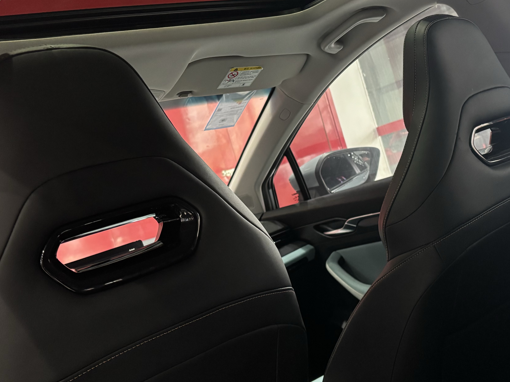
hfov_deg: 42.0
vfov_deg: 32.1
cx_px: 287
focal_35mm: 45
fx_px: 663
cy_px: 146
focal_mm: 5.96
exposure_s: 1/33
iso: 640
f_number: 1.6
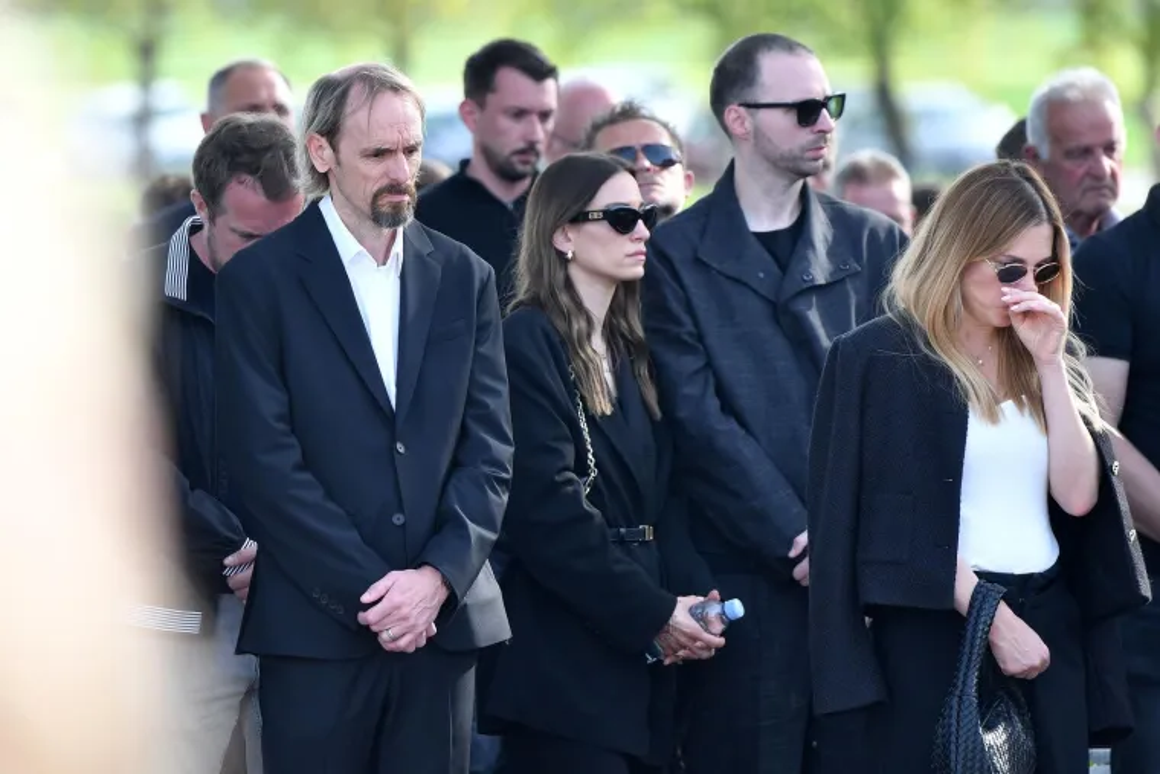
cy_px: 387
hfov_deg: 10.3
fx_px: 6445
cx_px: 580
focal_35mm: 200
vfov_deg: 6.9
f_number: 5
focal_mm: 200
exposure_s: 1/1000
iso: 400
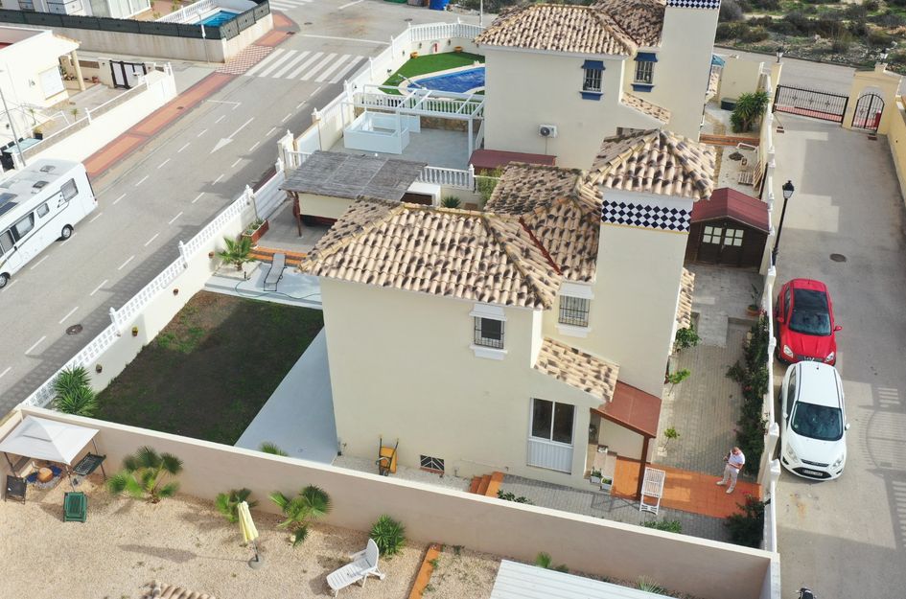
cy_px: 300
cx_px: 453
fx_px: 703
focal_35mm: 28
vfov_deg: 46.2
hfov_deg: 65.6
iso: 100
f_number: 5.6
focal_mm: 10.26
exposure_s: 1/500
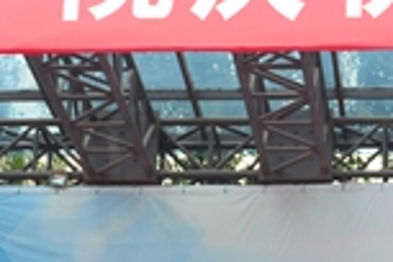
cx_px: 429
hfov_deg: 12.6
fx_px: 1747
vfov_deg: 8.3
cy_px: 442
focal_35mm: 160
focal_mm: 24
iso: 250
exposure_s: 1/200
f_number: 3.5
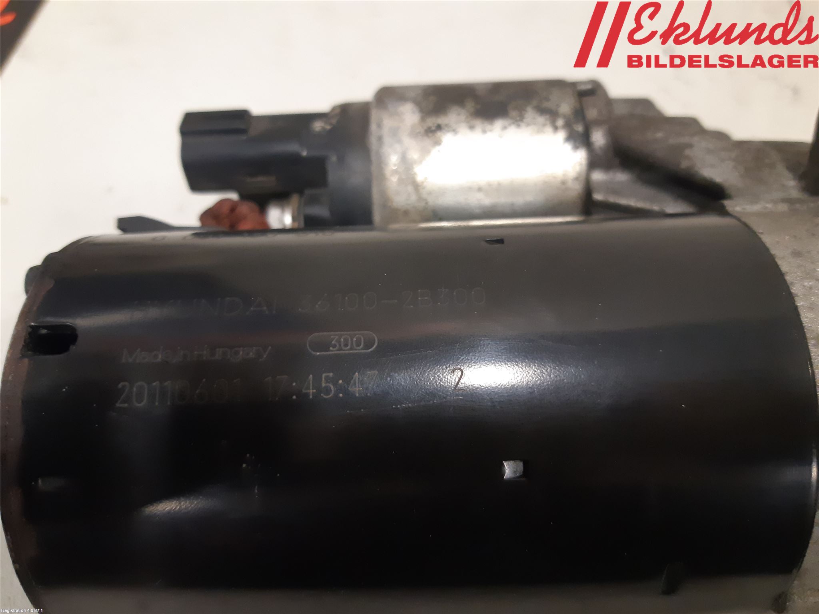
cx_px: 410
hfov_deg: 67.3
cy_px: 307
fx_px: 615
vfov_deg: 53.1
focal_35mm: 26
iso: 320
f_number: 1.7
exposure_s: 1/50
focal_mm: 3.93
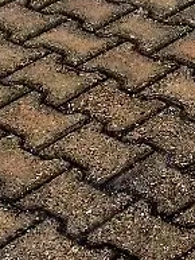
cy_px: -425
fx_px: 1193
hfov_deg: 8.3
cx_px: 514
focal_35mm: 159
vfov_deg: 10.2
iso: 50
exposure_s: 1/244
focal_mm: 5.54
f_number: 1.8
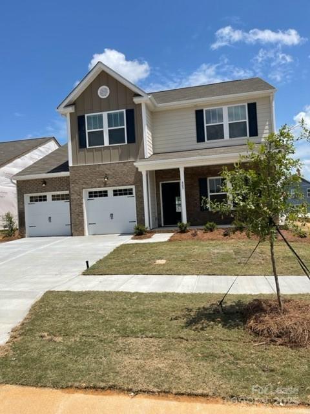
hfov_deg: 53.1
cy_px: 207
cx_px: 155
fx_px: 310
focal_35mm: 26
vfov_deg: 67.3
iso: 32
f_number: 1.6
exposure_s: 1/4902
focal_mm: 5.1
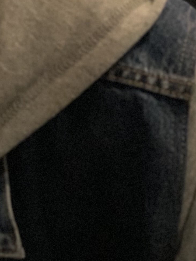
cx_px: -162
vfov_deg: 9.1
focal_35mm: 216
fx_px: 1631
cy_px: -7
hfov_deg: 6.7
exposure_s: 1/30
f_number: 2.4
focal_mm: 6
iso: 640
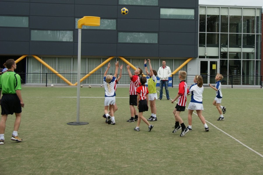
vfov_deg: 31.9
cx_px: 132
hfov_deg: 46.4
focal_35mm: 42
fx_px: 307
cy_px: 88
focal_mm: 28
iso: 100
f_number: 5
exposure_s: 1/500
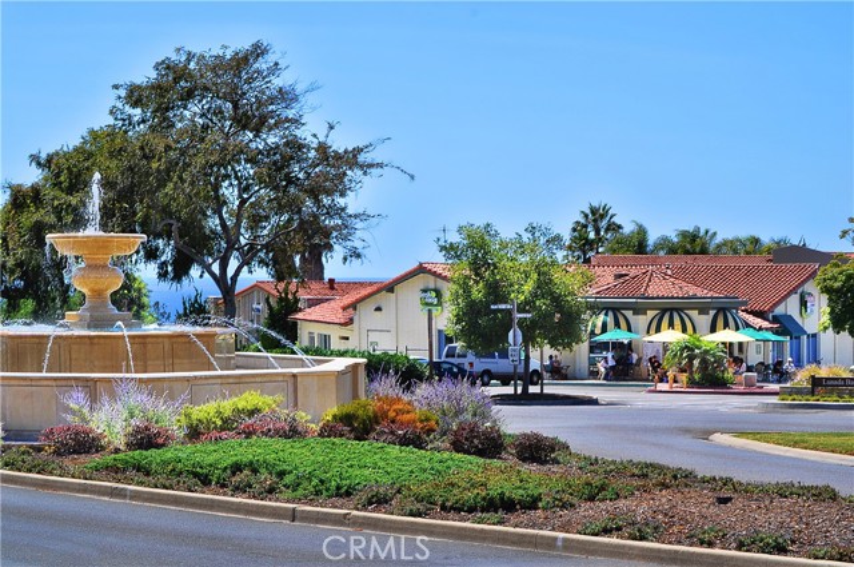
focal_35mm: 82
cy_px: 284
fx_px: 1955
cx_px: 427
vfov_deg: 16.5
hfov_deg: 24.6
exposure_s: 1/200
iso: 220
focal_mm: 55
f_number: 16
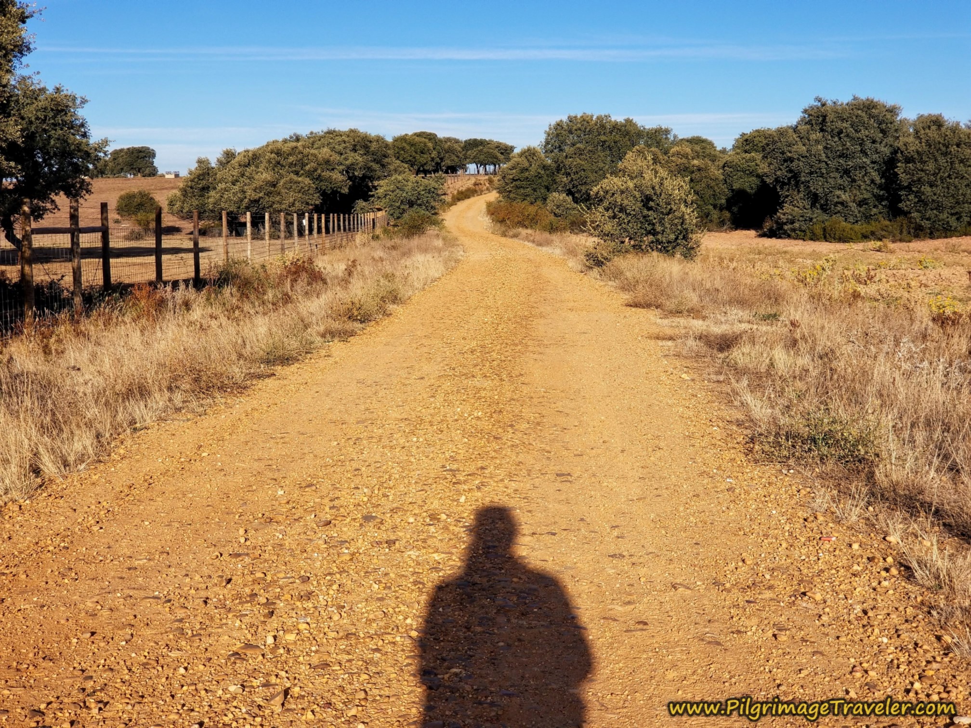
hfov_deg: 36.8
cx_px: 486
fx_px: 1459
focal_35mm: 52
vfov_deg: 28.0
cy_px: 364
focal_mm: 6
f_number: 2.4
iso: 25
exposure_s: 1/959
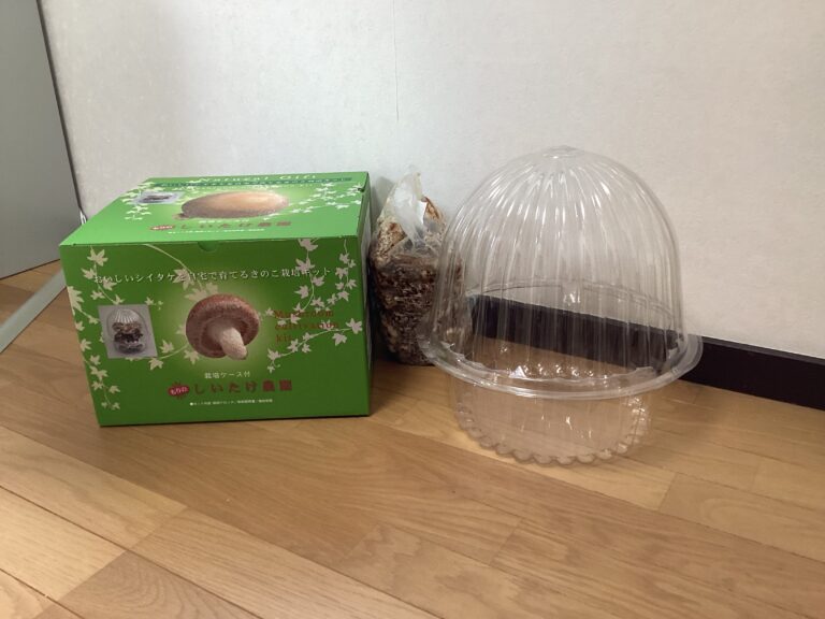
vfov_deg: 45.4
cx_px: 412
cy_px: 310
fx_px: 739
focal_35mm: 31
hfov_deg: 58.4
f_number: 2.4
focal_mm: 3.3
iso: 125
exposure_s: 1/60
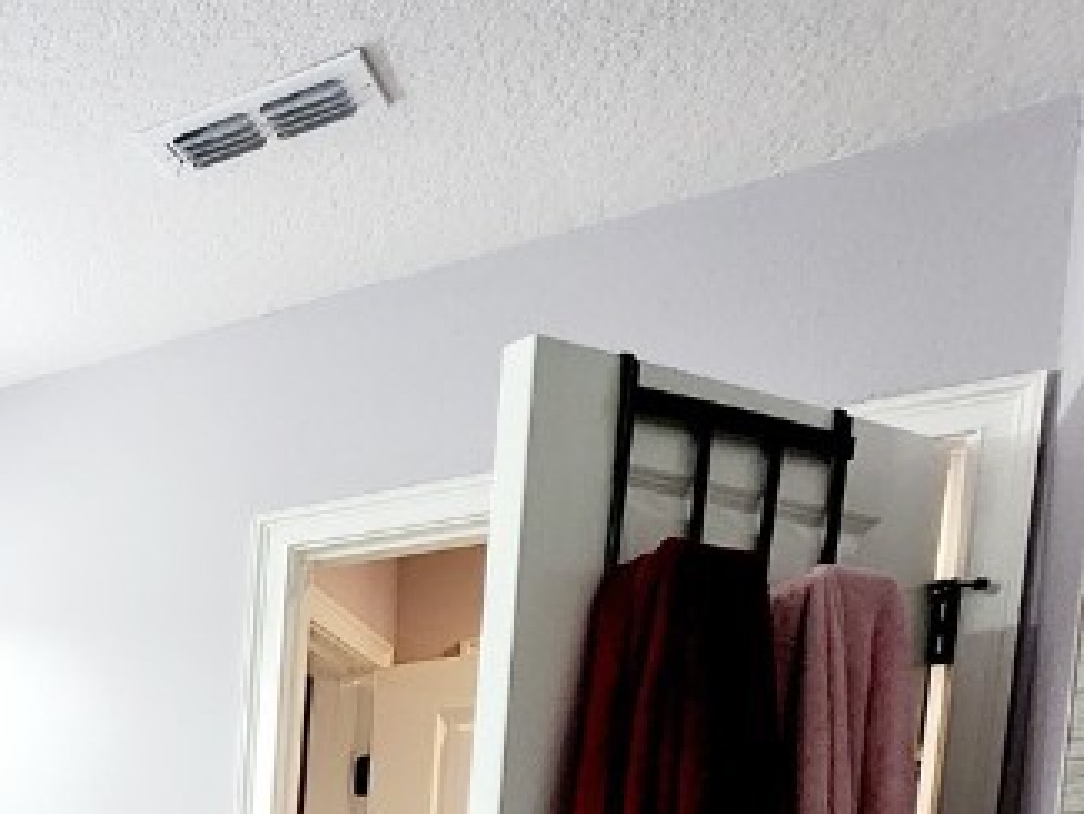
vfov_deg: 27.8
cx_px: -384
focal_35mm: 41
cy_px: 1114
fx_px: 1284
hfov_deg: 32.2
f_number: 2.2
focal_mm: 2.2
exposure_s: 1/60
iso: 200
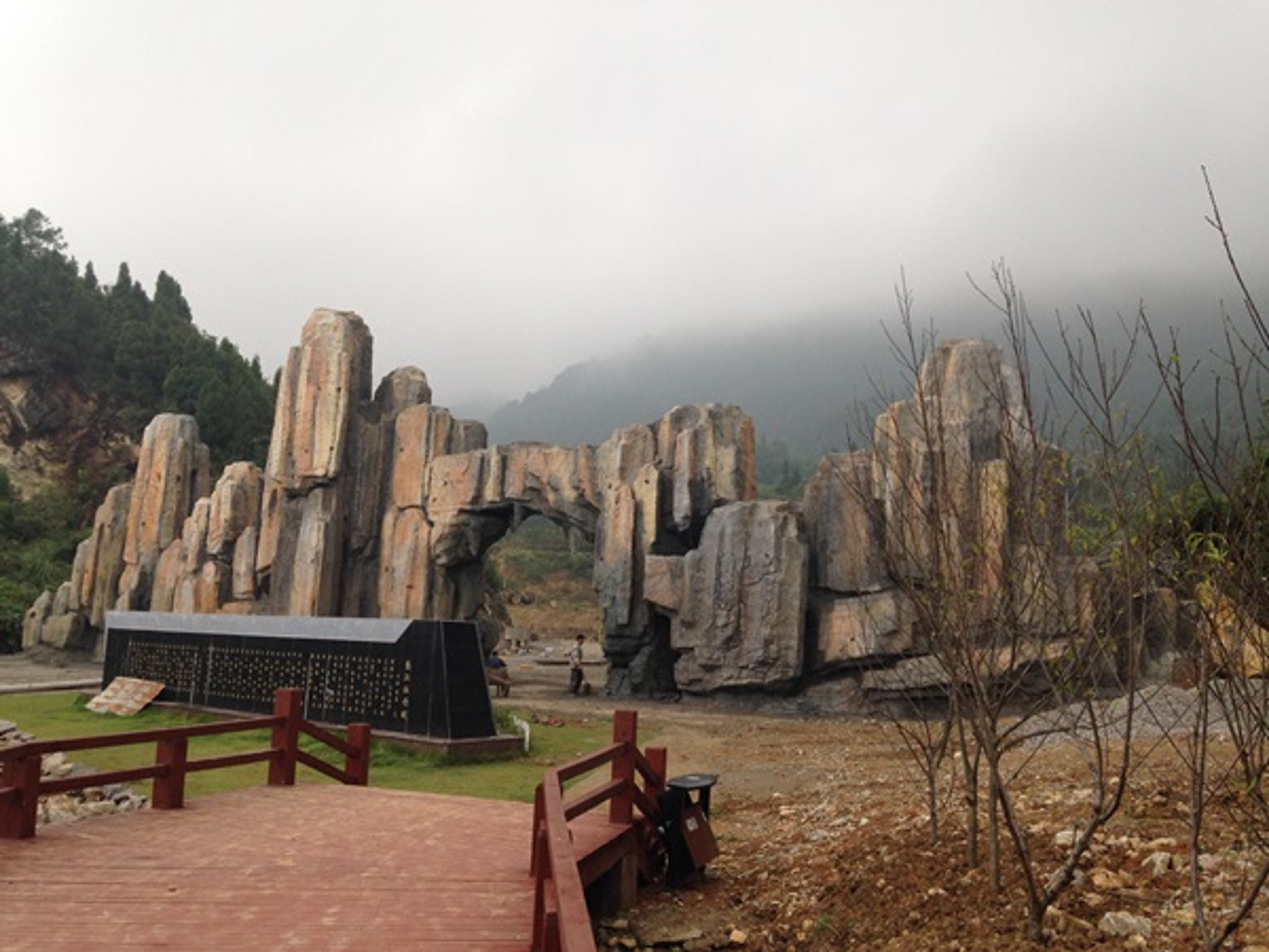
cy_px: 476
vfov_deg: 42.9
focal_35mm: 33
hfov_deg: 55.4
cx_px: 634
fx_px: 1210
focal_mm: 4.12
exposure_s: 1/120
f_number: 2.4
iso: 64
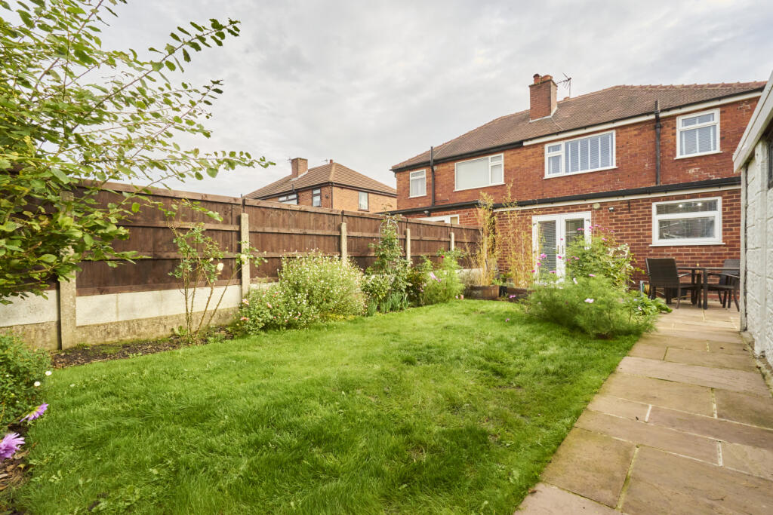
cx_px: 386
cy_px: 258
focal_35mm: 16
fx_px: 344
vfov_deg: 73.8
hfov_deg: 96.7
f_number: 16
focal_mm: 16
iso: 2000
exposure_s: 1/250
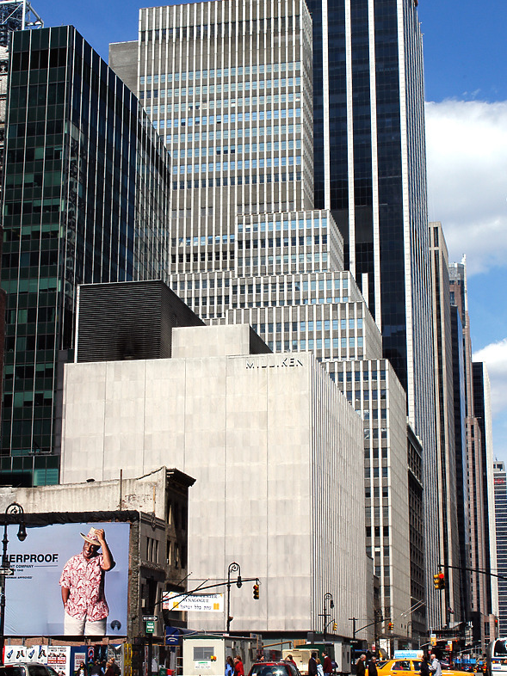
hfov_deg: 22.2
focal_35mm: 66
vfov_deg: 29.4
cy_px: 345
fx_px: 1290
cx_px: 255
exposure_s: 1/400
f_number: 10
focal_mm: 40
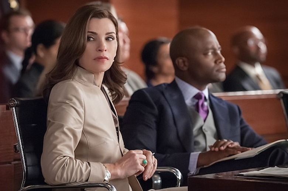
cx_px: 144
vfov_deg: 10.5
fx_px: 1039
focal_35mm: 130
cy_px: 96
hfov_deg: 15.8
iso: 4000
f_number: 3.2
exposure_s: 1/80
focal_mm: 130
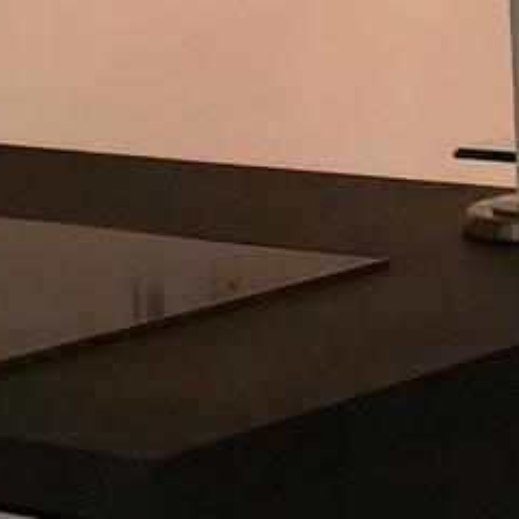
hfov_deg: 9.7
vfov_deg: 10.4
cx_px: 1116
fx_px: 2799
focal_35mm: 165
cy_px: -86
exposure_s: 1/33
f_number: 1.8
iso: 20
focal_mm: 3.99
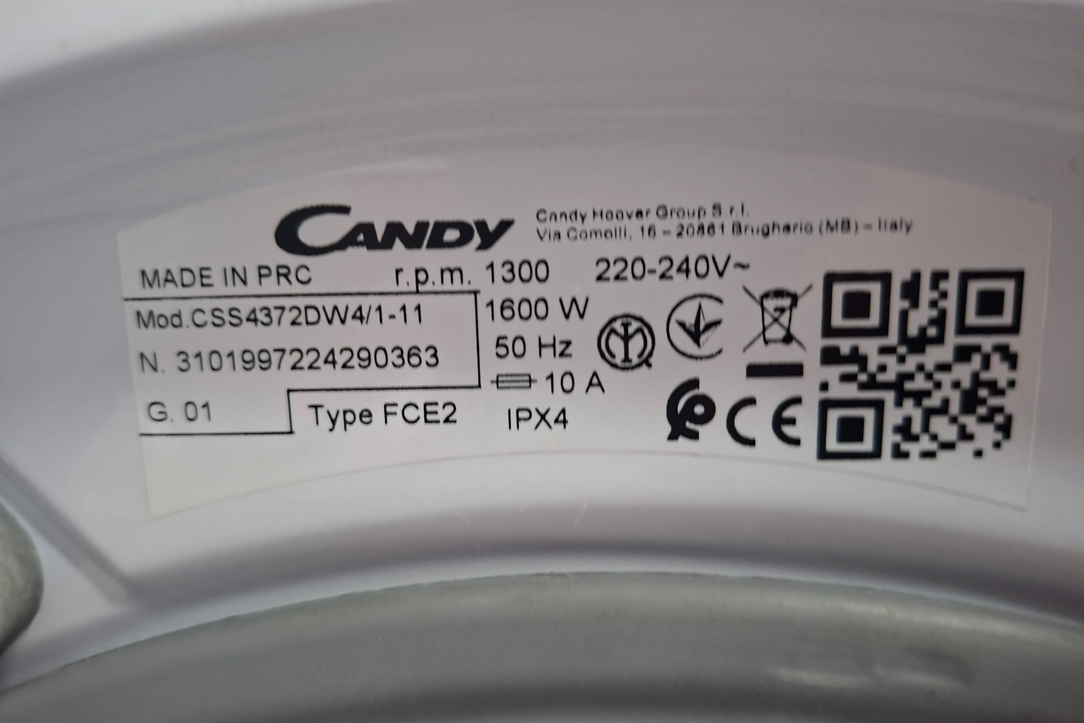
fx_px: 723
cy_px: 360
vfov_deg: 53.1
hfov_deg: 73.7
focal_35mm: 24
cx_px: 542
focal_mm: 5.54
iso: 320
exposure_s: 1/25
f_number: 1.8
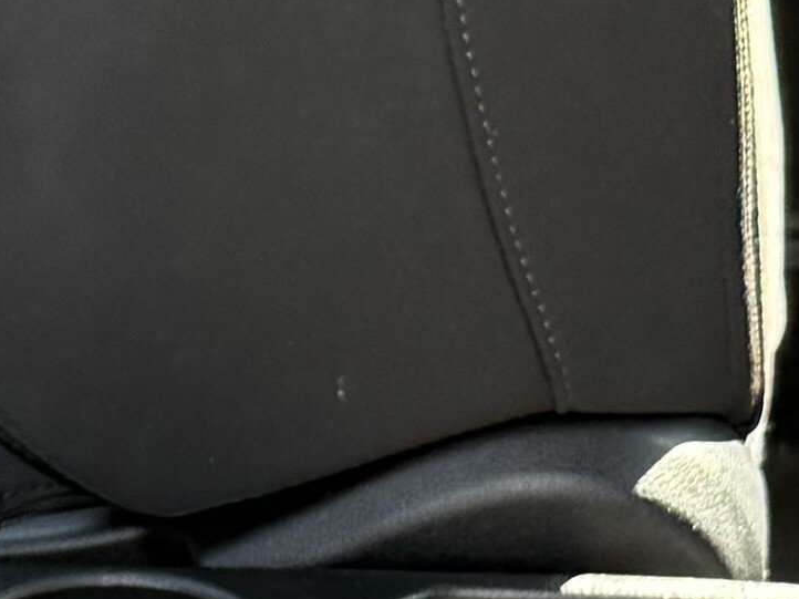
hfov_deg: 10.1
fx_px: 4384
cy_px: 843
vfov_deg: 7.7
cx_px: -428
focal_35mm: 190
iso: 160
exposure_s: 1/243
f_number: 1.78
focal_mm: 6.76
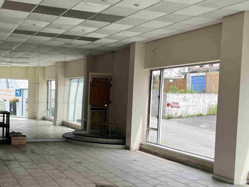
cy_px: 115
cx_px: 68
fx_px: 324
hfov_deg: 41.1
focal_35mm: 45
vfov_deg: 32.1
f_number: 1.6
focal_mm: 5.1
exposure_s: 1/696
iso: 50
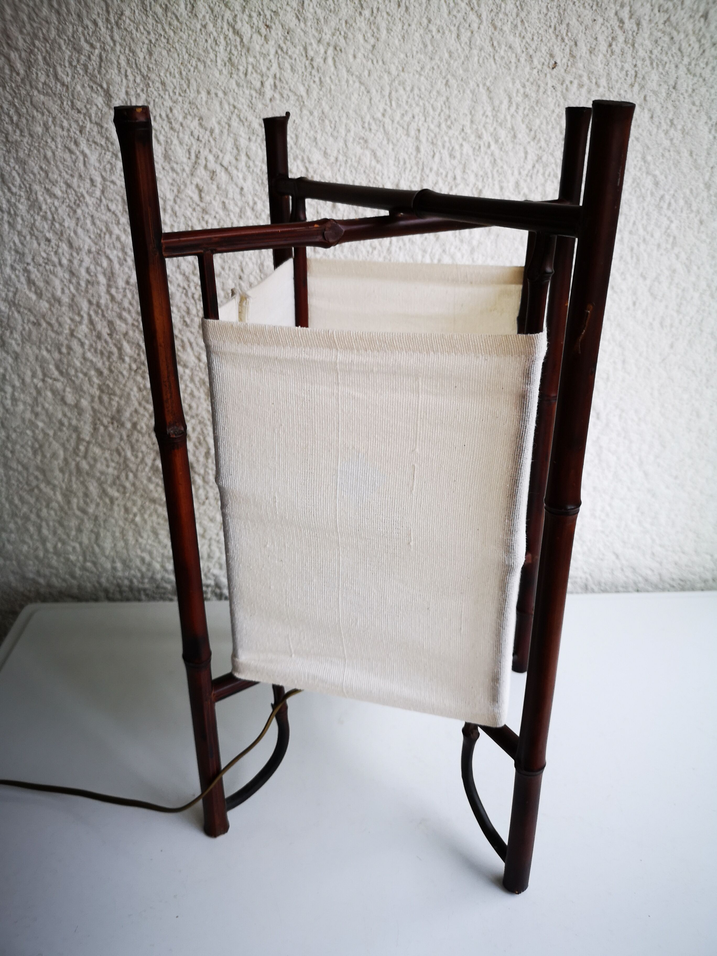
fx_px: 746
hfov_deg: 51.4
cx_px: 358
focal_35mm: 27
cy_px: 478
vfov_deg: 65.3
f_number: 1.8
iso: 160
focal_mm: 5.58
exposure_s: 1/50
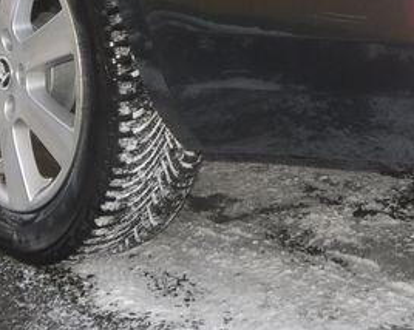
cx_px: 292
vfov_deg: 14.7
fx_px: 1188
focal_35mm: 97
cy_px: -164
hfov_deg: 19.7
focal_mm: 10
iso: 160
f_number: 3.5
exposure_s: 1/160
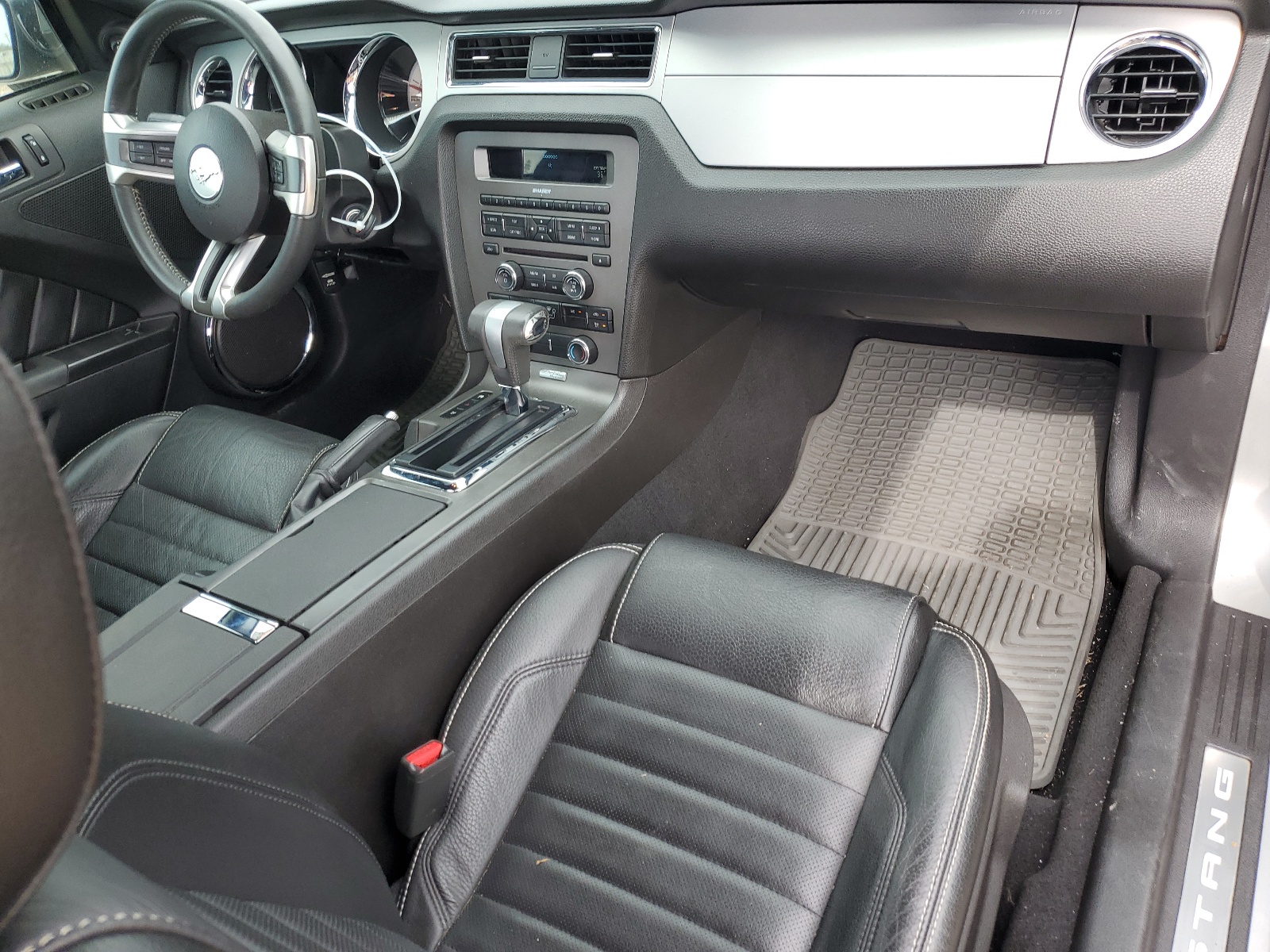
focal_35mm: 26
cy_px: 476
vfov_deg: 53.1
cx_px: 635
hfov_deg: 67.3
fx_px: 954
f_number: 1.5
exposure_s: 1/222
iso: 50
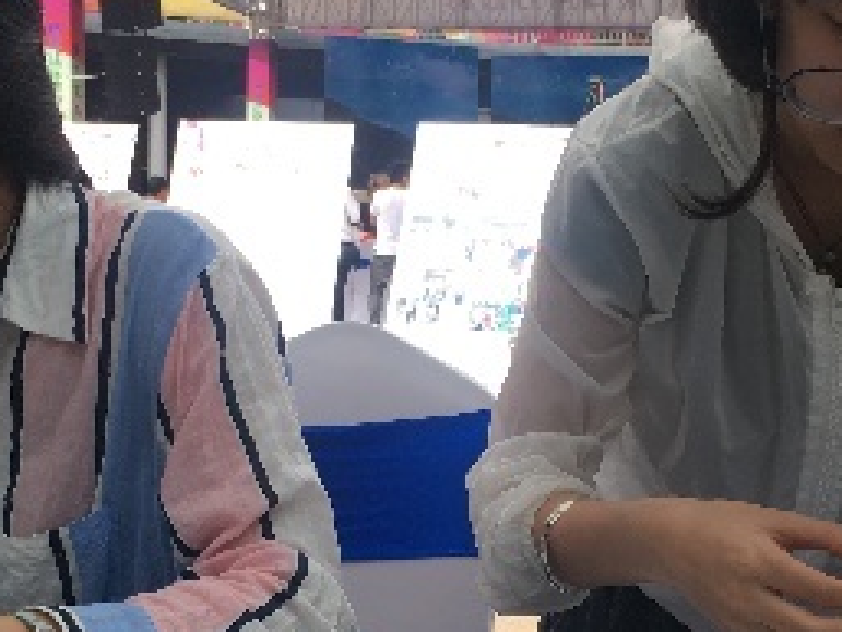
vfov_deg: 23.5
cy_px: 429
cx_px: 473
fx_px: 1509
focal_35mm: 62
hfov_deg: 31.1
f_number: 2.2
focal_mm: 4.15
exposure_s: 1/356
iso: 25
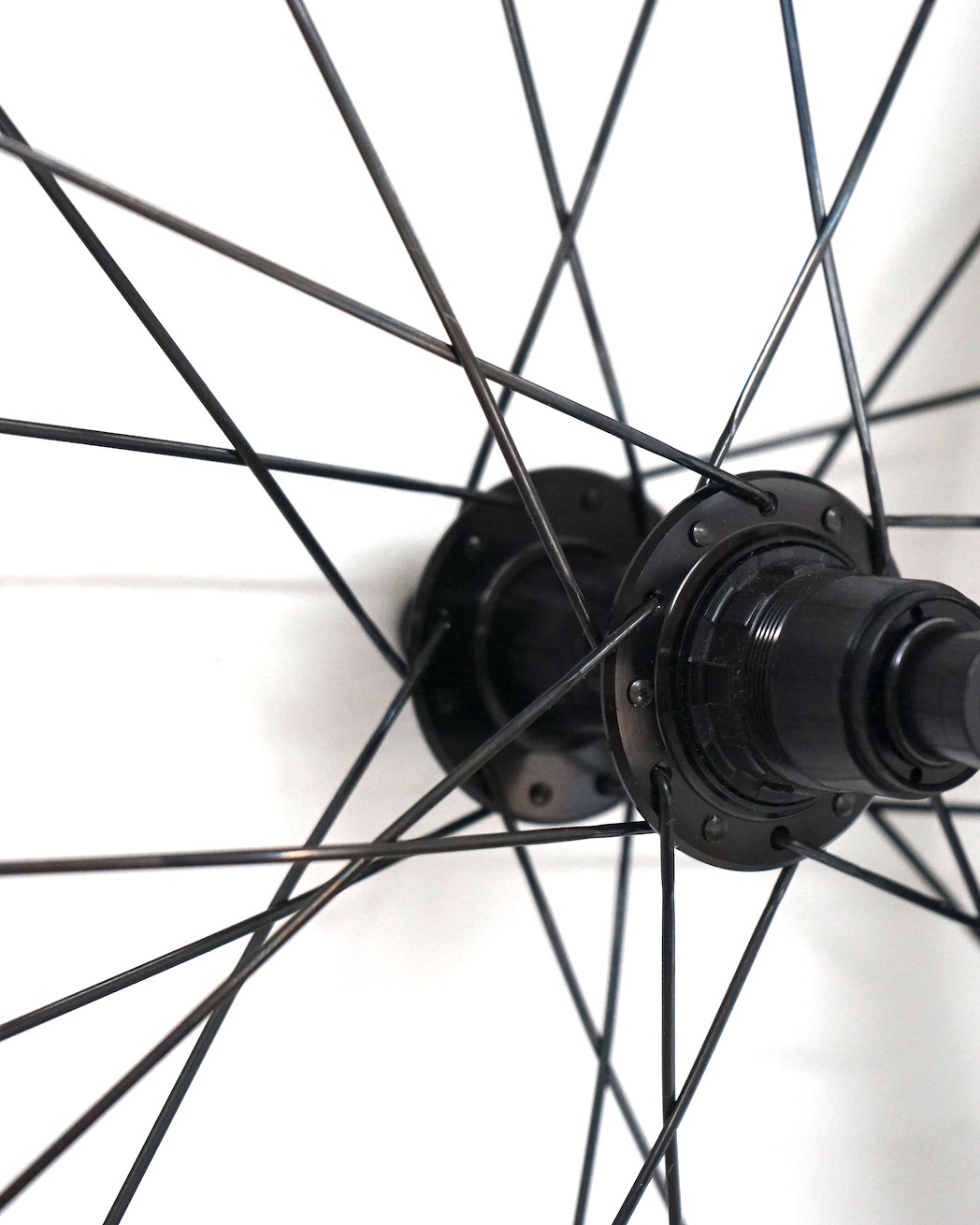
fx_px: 2284
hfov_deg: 24.0
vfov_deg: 30.0
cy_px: 612
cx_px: 703
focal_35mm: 63
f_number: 4.5
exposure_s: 1/60
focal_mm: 44
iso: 2000
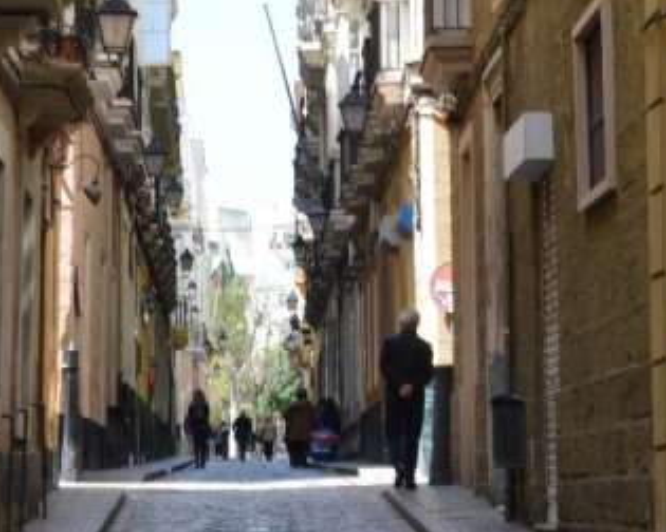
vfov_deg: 9.3
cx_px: 391
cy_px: 255
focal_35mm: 167
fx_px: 3292
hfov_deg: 11.5
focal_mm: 70
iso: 125
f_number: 22
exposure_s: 1/10
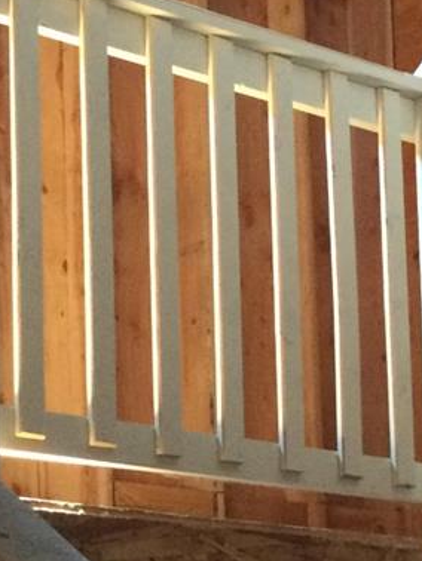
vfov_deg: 15.8
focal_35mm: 123
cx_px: 201
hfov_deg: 12.1
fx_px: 1997
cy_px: 524
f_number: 2.4
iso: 160
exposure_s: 1/30
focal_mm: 3.3
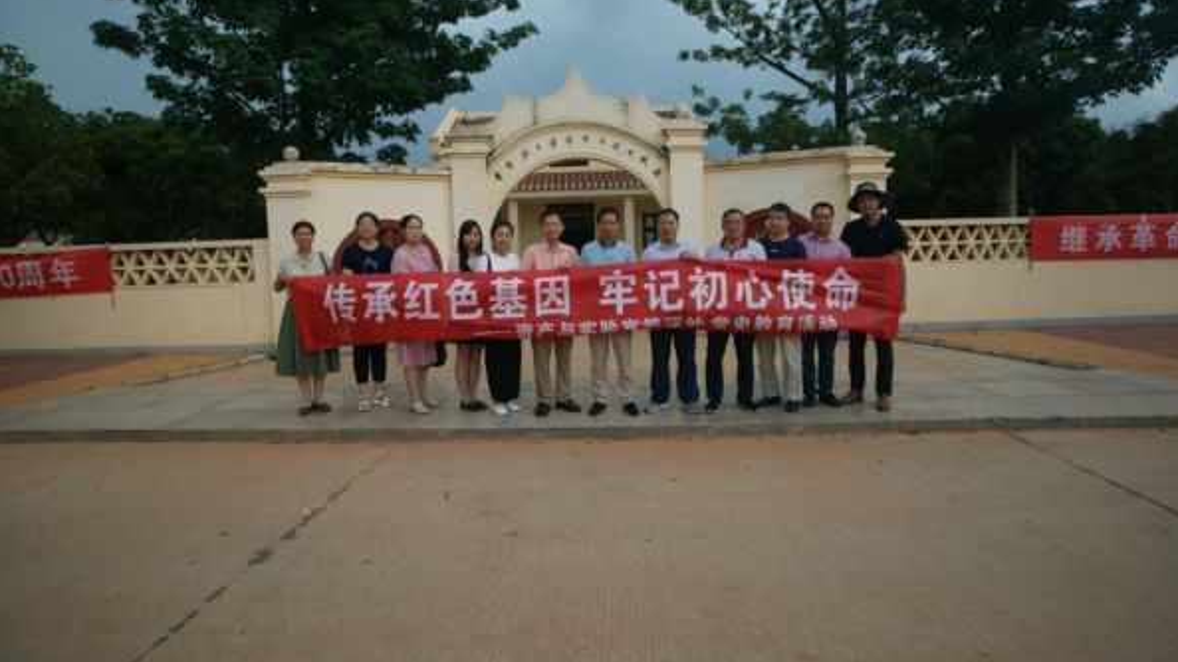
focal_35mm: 18
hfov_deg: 92.7
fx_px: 562
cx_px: 589
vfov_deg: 60.8
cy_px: 285
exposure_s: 1/160
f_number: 9
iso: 200
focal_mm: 17
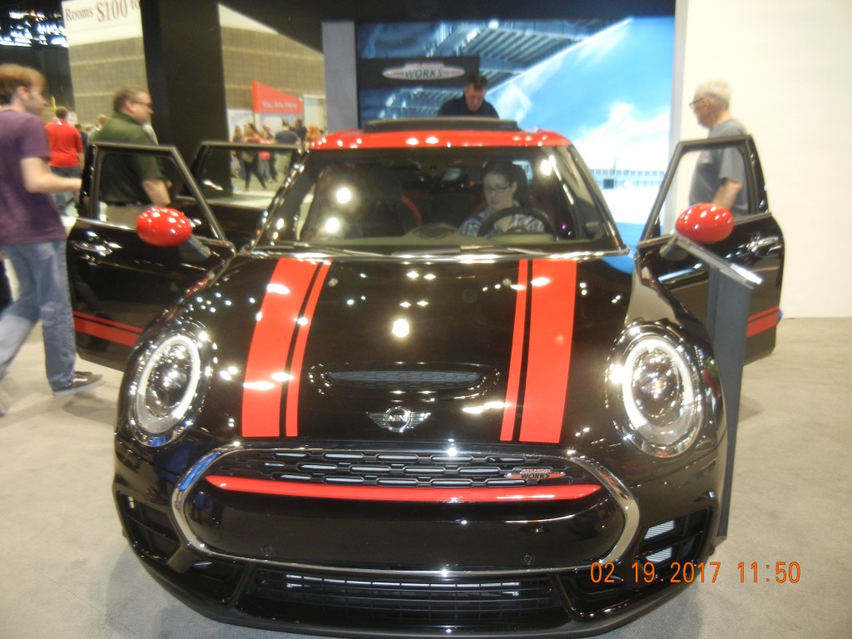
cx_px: 426
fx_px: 738
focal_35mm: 30
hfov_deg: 60.0
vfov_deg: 46.8
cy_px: 320
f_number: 3.5
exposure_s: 1/21.5
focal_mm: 5.4
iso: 400
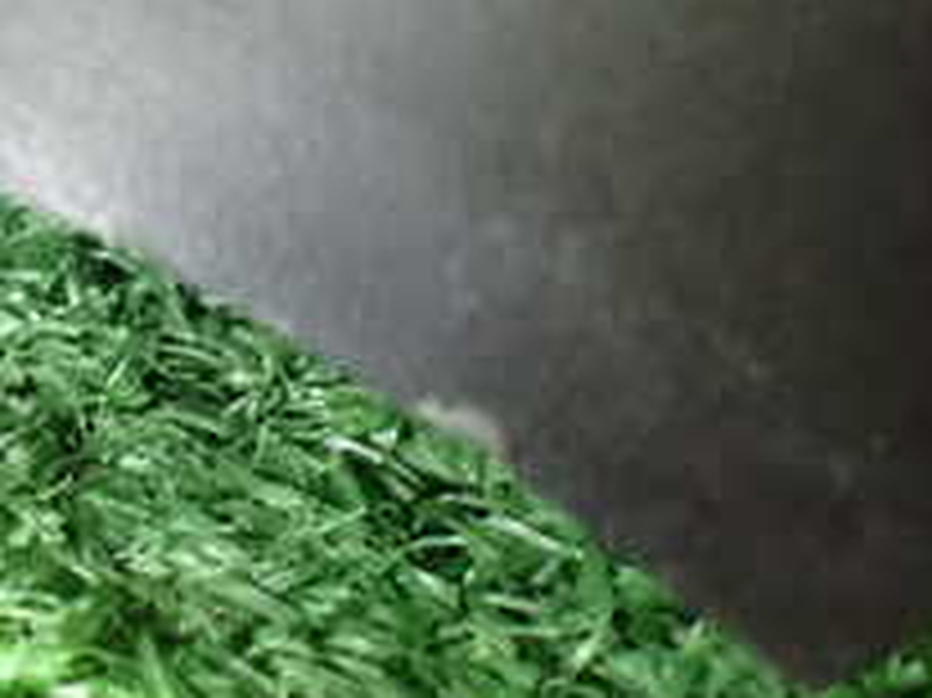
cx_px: 18
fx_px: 2341
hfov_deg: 21.8
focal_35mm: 87
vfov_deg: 16.9
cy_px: 252
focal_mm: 5.4
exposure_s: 1/30
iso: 1600
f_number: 2.3
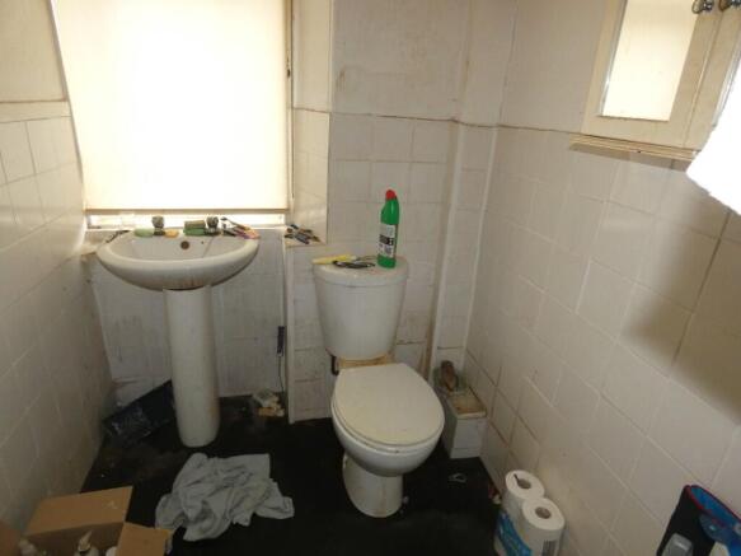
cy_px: 278
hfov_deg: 81.8
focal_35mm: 20
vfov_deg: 66.0
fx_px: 428
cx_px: 370
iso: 400
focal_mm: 3.6
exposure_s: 1/60
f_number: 2.8
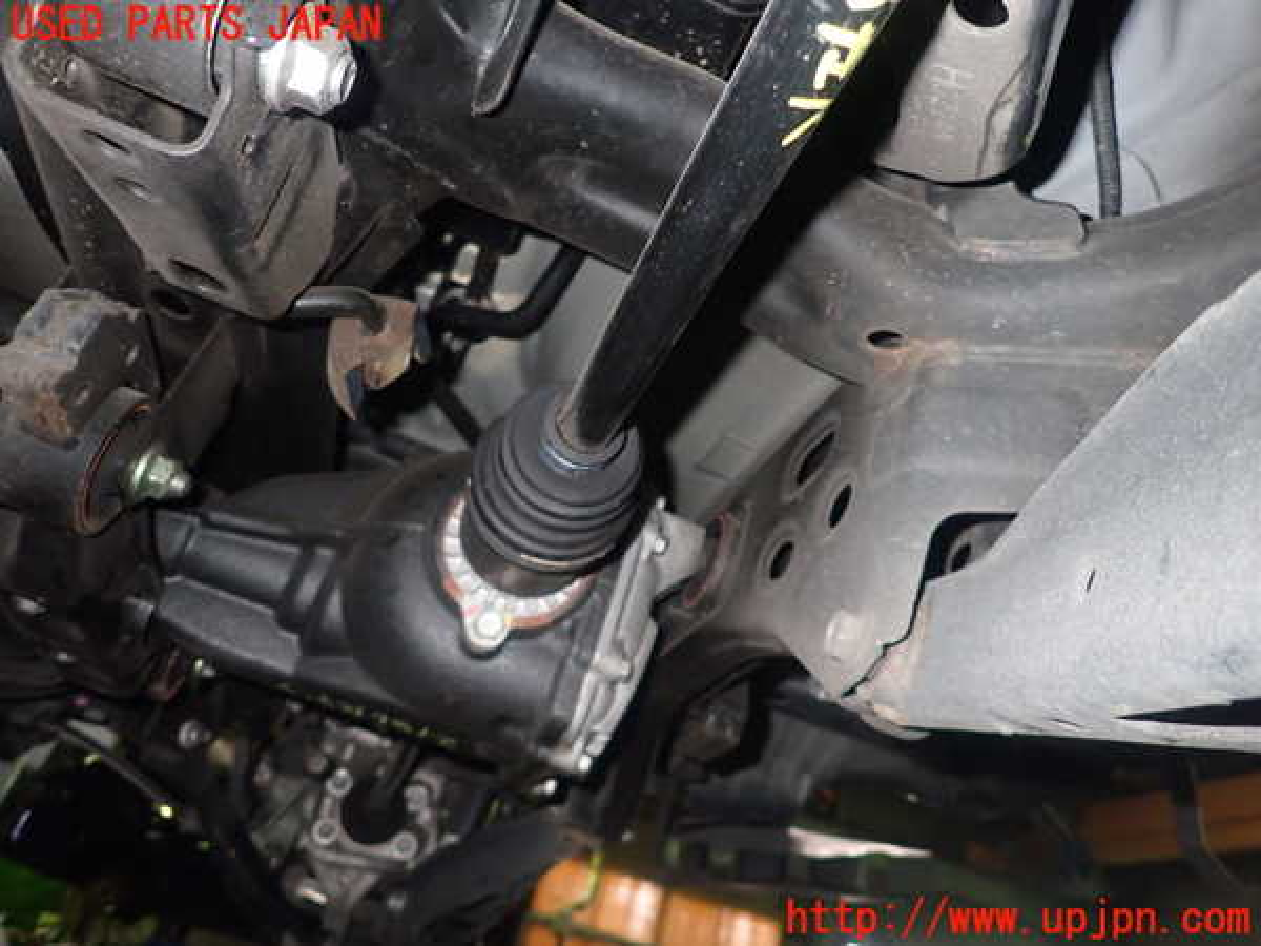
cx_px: 630
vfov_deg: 54.9
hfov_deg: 69.4
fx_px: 911
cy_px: 473
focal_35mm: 25
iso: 500
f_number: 5.6
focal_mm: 4.5
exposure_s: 1/30
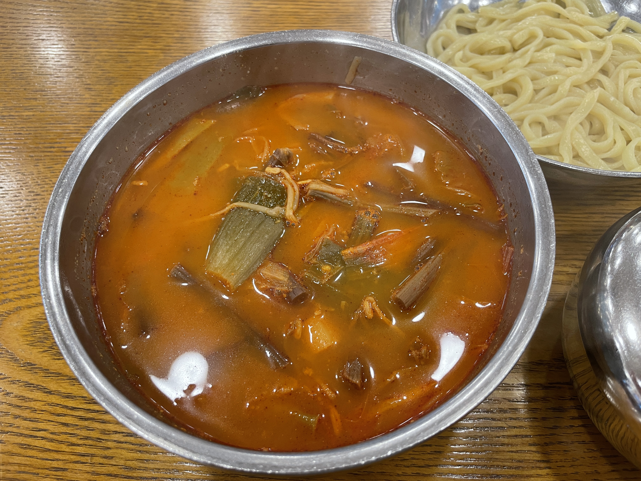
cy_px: 240
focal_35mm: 26
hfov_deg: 67.3
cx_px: 320
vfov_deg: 53.1
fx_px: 481
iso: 100
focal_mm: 4.2
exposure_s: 1/60
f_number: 1.6
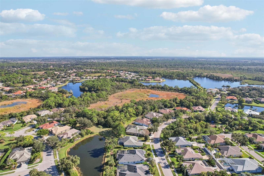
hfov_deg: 78.6
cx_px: 132
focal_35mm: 22
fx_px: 161
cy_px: 88
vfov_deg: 57.2
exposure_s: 1/2000
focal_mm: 8.4
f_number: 2.8
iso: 130
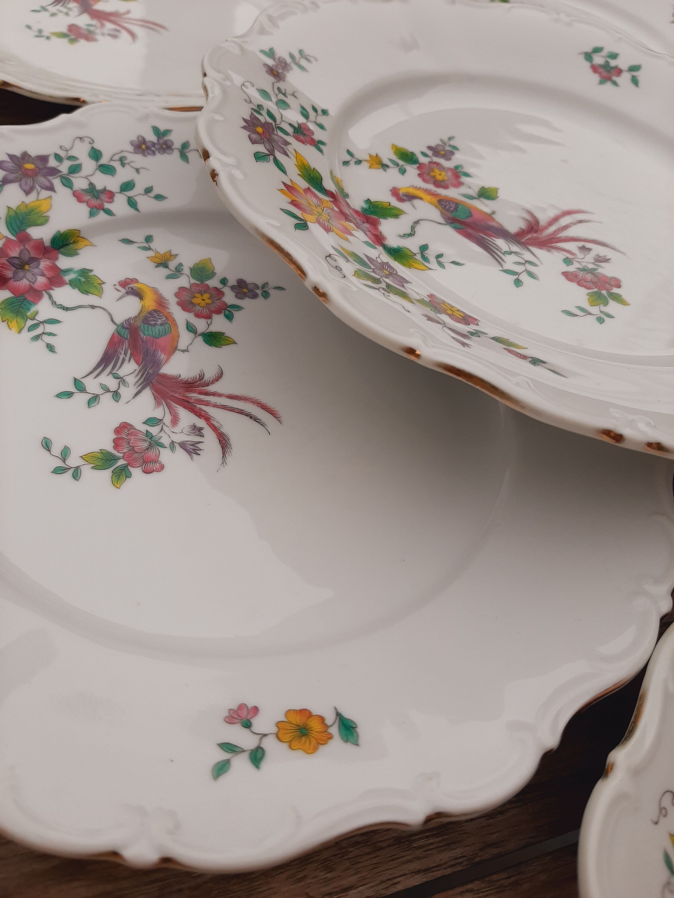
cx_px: 337
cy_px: 449
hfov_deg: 53.1
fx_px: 675
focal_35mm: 26
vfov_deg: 67.3
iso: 40
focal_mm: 3.93
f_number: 1.7
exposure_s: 1/702
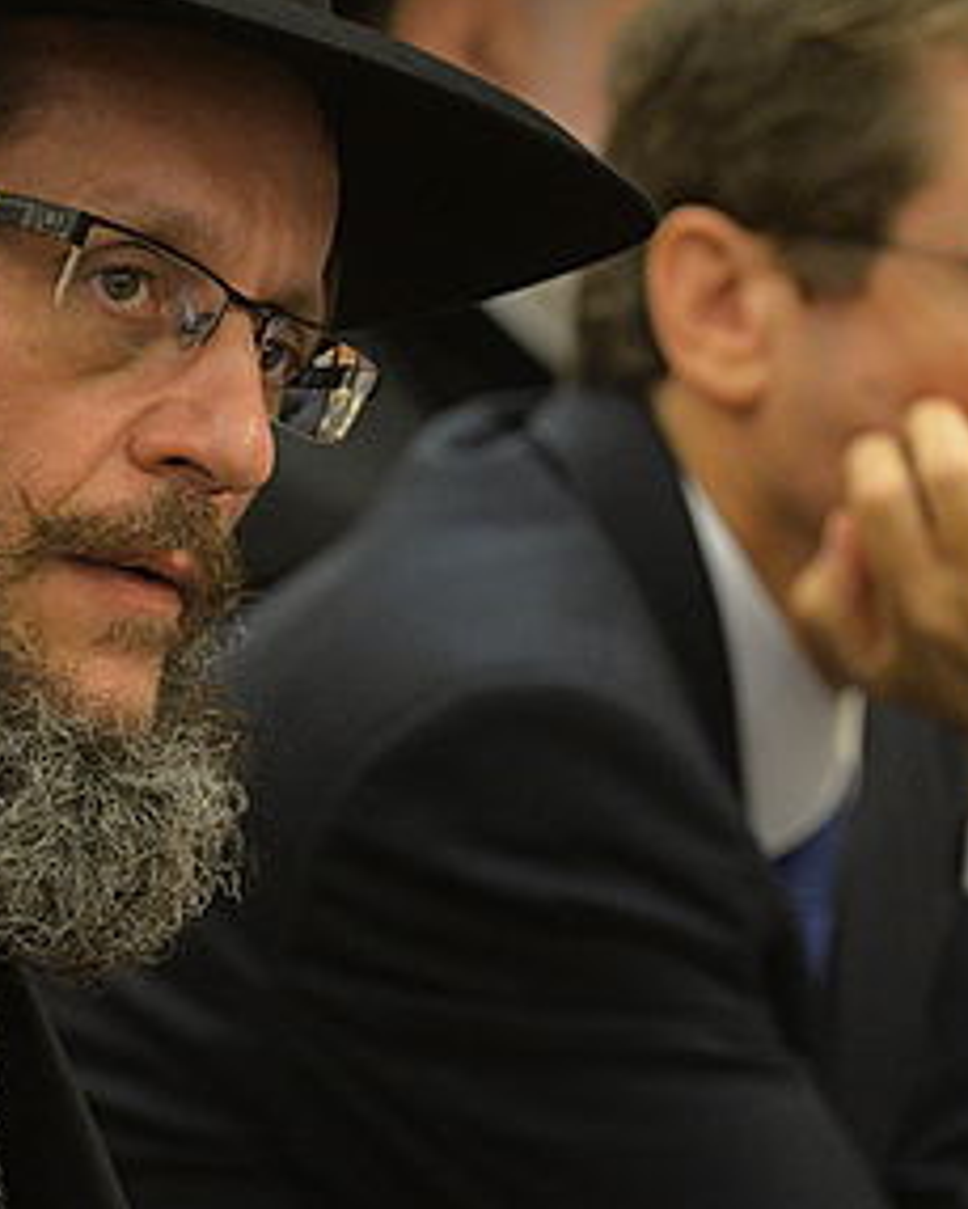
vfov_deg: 5.7
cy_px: 562
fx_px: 12205
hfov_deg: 4.5
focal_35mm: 341
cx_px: 144
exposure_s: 1/200
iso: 2000
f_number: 2.8
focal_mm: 130
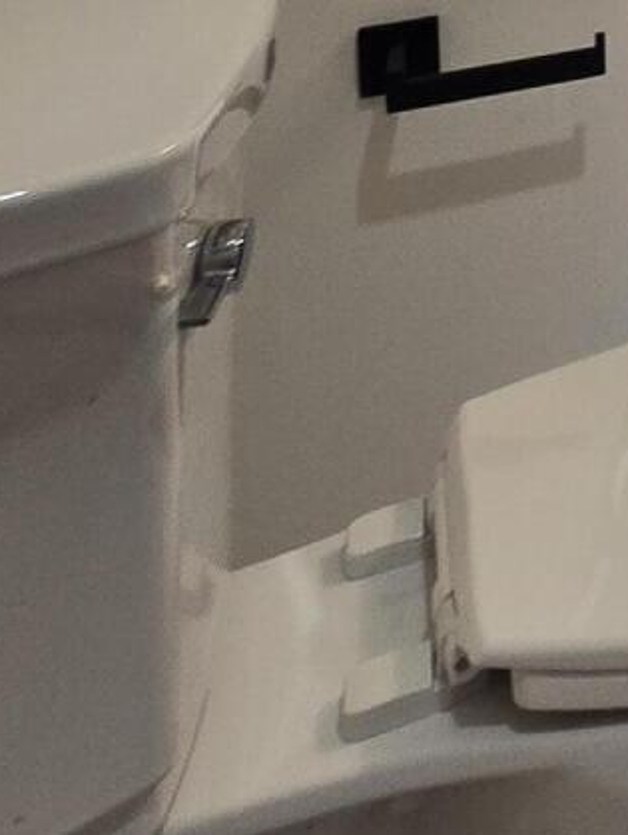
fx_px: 1497
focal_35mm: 62
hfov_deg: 15.0
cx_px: 1483
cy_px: -462
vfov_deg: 23.8
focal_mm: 2.2
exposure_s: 1/60
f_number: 2.2
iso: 80
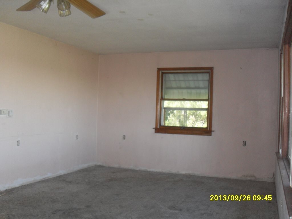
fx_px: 312
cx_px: 146
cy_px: 110
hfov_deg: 50.1
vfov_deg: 38.7
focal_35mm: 37
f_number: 2.8
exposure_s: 1/45
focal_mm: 6.3
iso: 120
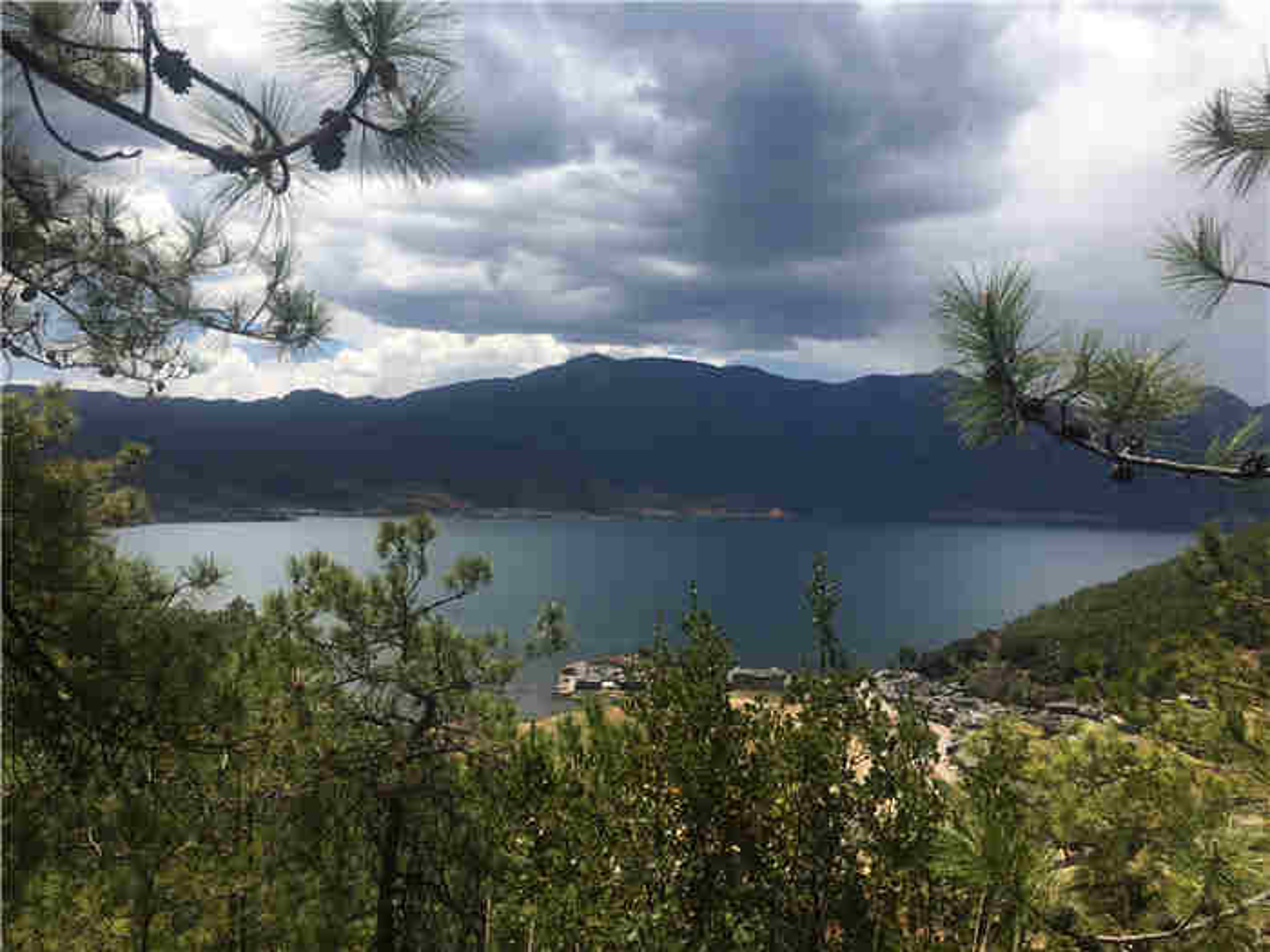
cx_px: 635
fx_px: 1064
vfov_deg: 48.2
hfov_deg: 61.7
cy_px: 476
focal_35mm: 29
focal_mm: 4.15
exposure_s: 1/1876
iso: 25
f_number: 2.2
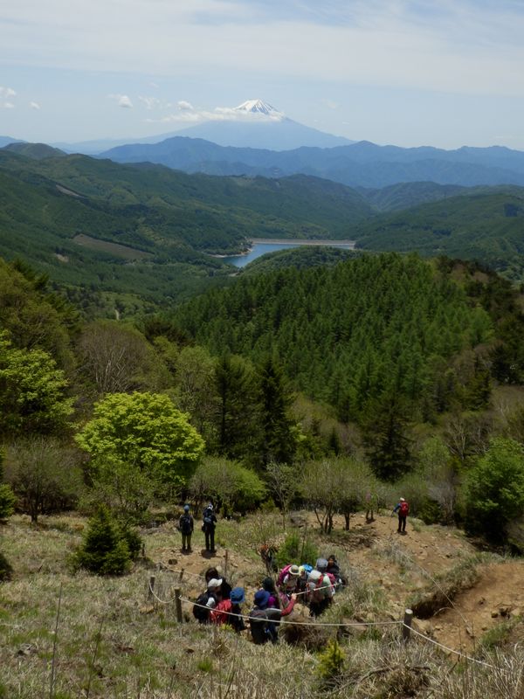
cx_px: 262
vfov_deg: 44.8
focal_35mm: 42
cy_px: 350
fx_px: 848
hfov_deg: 34.3
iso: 80
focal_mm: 7.4
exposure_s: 1/1000
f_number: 4
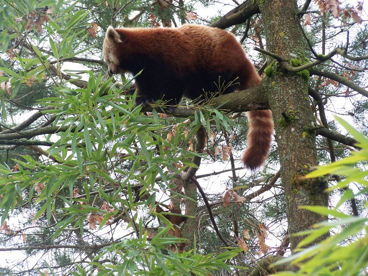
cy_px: 138
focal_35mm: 139
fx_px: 1478
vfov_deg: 10.7
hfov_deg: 14.2
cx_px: 184
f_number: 3.2
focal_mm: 23.1
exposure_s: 1/200
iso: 80
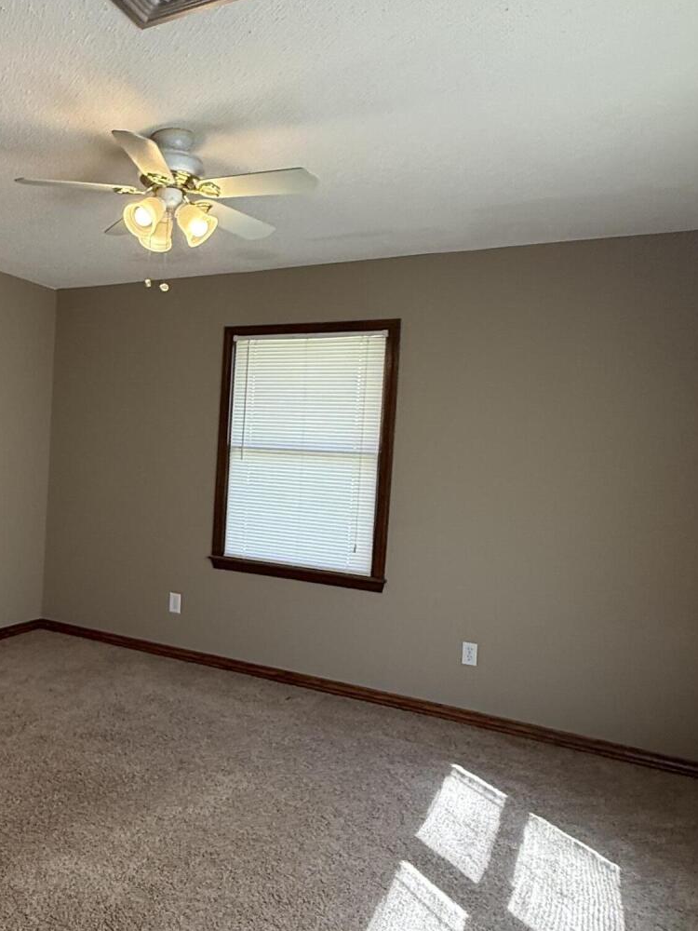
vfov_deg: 63.4
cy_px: 479
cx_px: 127
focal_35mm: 28
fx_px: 753
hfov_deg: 46.7
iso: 160
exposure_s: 1/120
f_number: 2.2
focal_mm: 2.22
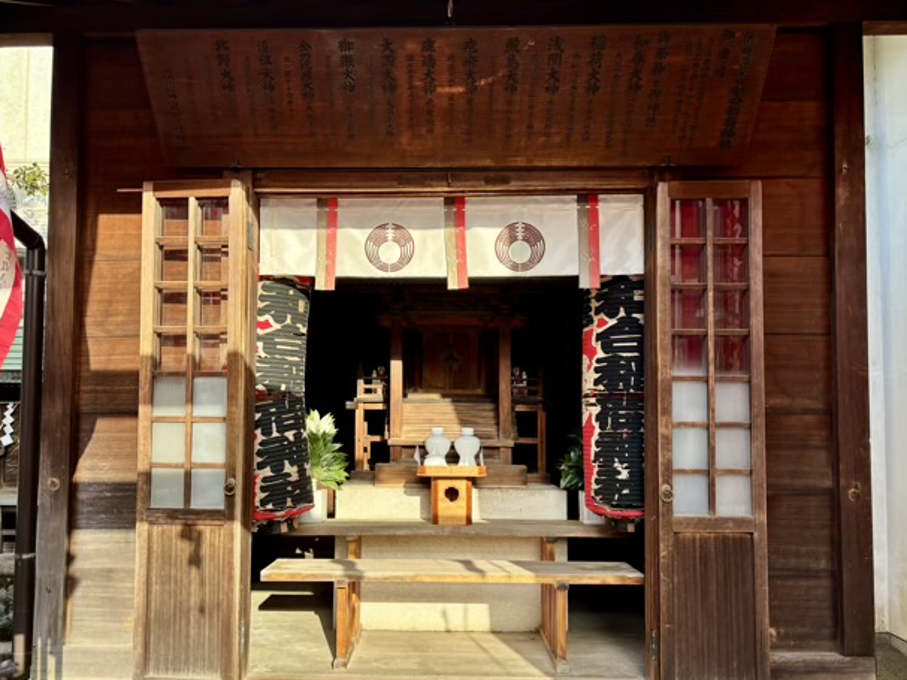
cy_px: 374
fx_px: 786
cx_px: 418
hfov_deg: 59.9
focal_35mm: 30
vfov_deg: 46.7
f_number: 1.6
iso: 50
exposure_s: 1/403
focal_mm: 5.96
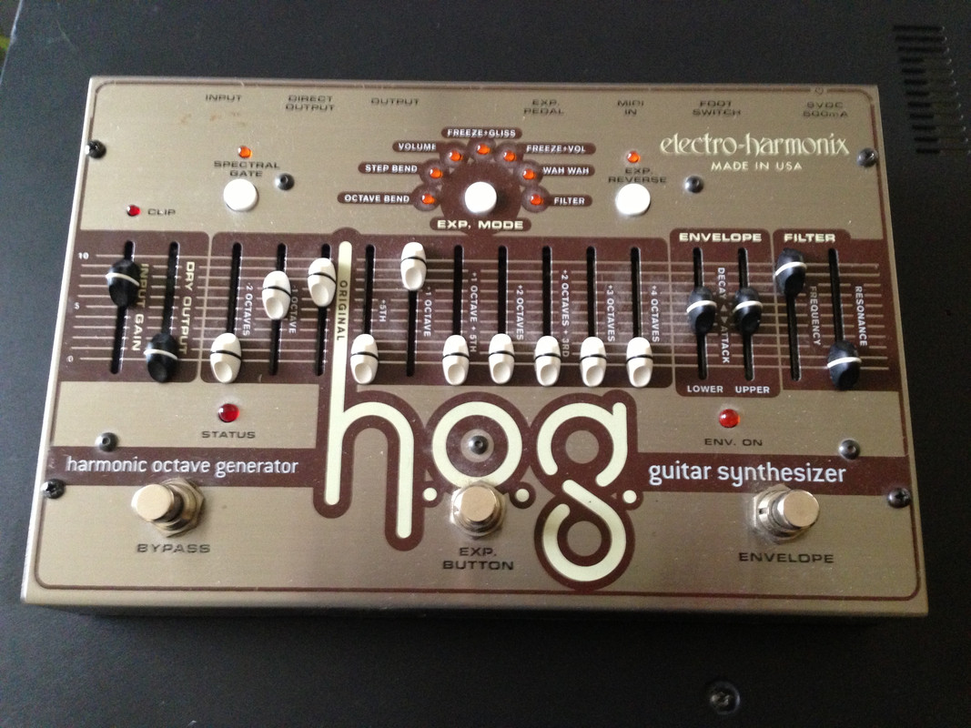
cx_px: 486
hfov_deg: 55.4
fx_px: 926
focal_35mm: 33
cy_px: 364
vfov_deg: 42.9
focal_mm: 4.13
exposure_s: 1/15
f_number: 2.4
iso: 400
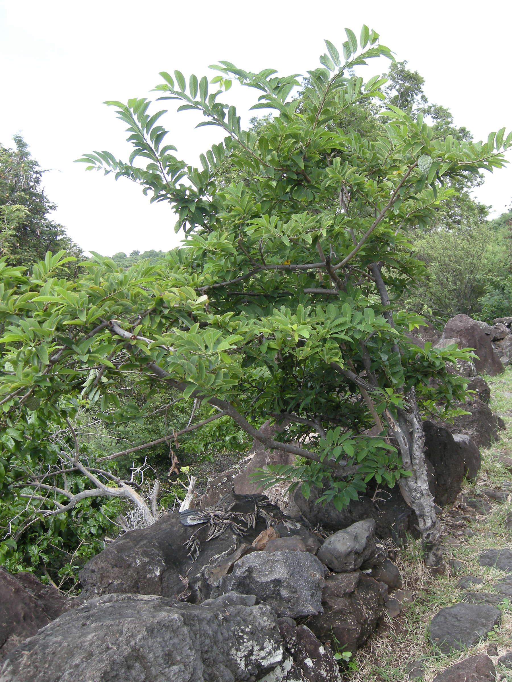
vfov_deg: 52.6
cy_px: 341
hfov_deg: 40.7
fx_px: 690
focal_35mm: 35
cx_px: 256
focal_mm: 7.5
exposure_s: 1/101
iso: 64
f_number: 3.8
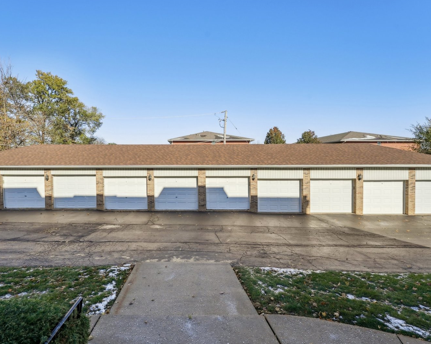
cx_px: 192
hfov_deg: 92.8
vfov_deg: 80.4
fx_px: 204
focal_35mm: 16
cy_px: 170
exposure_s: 1/1250
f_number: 8
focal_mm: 14
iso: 400
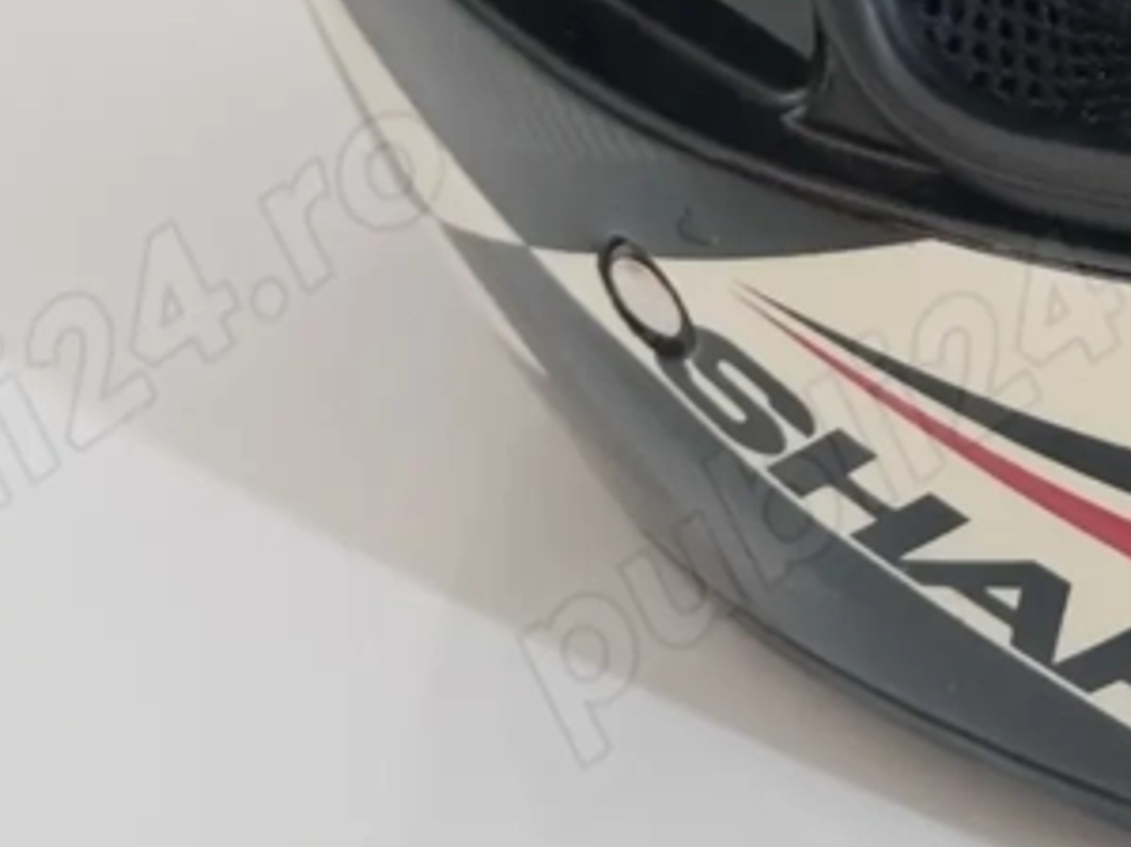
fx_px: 2841
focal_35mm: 87
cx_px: 1362
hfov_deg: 21.0
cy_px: -484
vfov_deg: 15.4
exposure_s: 1/25
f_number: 1.8
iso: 640
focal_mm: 5.4
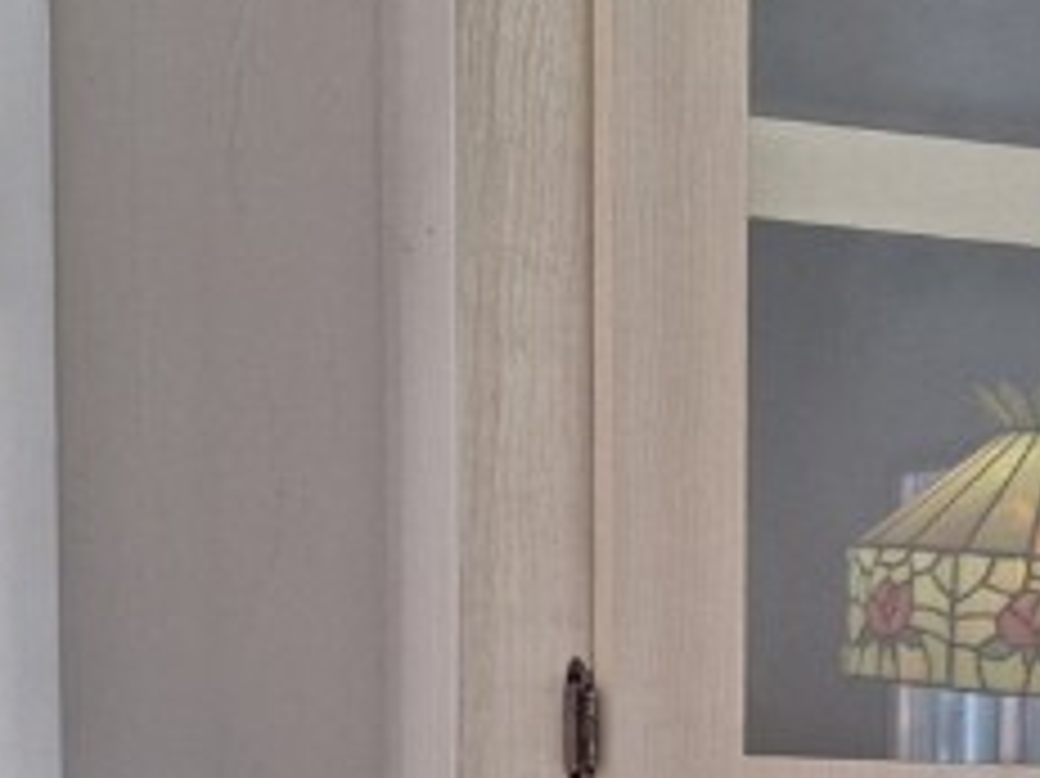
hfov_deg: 18.3
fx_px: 3063
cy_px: 1156
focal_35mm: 102
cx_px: 1247
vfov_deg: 13.7
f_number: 1.8
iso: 250
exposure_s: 1/40
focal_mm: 5.54
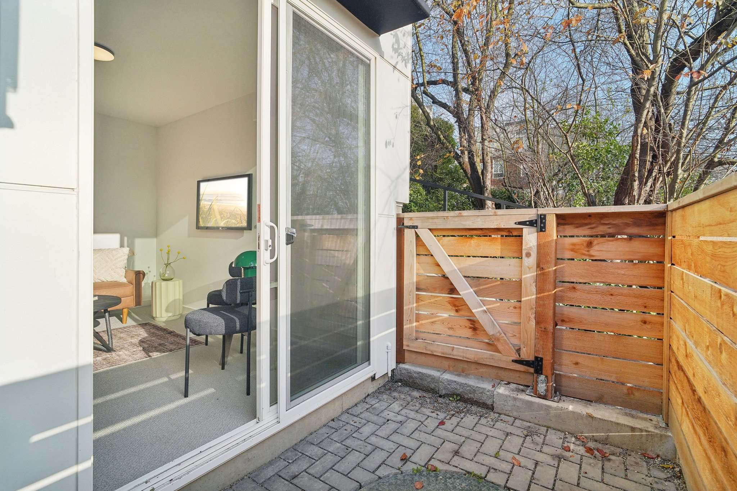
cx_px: 368
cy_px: 246
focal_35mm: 16
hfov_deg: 96.7
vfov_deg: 73.7
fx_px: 328
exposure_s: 1/400
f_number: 8
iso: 800
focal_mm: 16
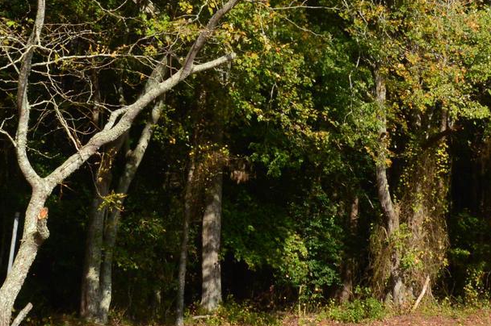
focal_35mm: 91
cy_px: 38
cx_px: 308
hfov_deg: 22.3
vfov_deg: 14.8
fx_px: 1240
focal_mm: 18
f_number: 10
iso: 400
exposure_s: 1/320
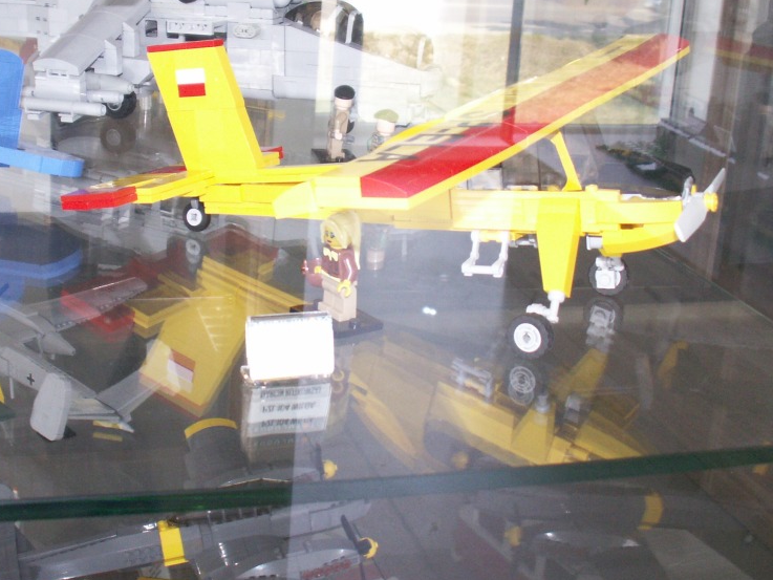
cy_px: 200
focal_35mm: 57
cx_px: 295
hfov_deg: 33.6
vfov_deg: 25.5
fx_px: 1273
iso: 125
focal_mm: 5.86
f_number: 2.8
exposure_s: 1/60
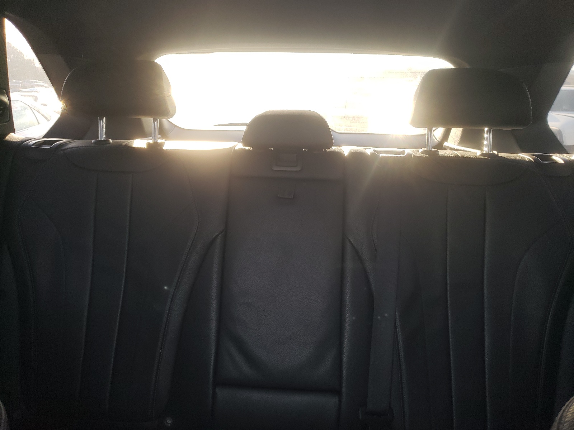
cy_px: 215
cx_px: 287
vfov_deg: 53.1
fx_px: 431
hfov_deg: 67.3
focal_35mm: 26
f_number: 1.5
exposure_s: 1/120
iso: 74
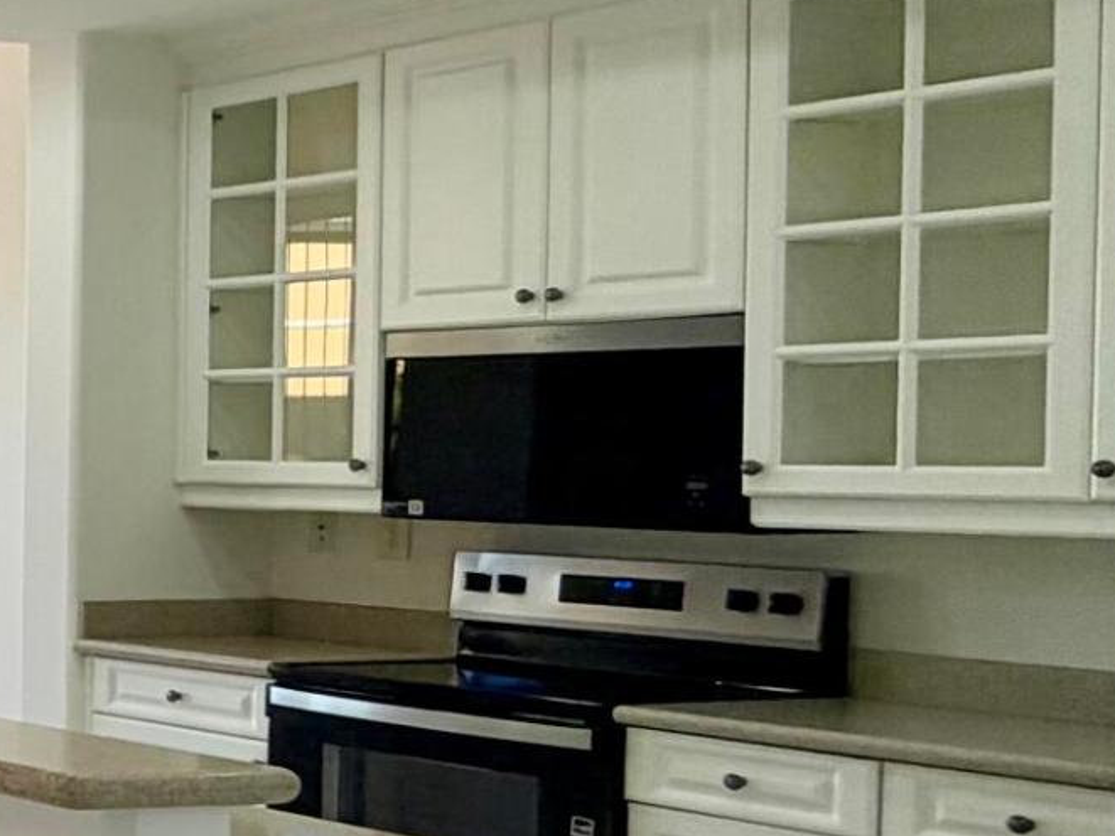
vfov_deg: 24.0
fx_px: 1965
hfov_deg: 18.9
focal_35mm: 61
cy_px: 487
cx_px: -1127
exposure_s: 1/120
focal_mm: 2.22
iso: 80
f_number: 2.2
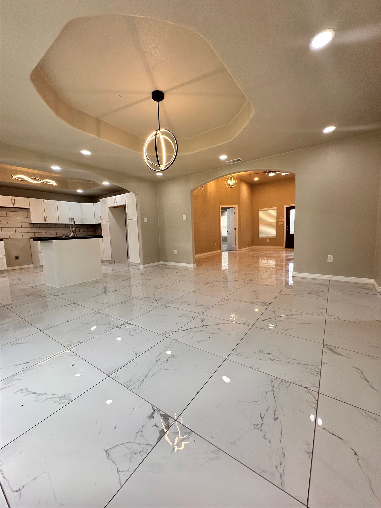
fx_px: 205
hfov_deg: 85.7
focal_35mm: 14
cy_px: 254
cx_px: 190
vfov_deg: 102.1
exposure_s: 1/120
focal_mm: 2.22
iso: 100
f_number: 2.2
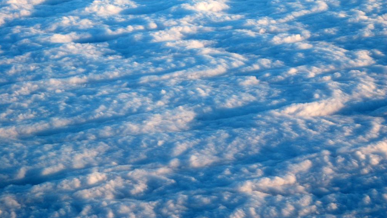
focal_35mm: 114
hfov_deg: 18.8
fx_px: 1170
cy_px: 93
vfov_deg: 10.6
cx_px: 192
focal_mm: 72
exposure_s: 1/250
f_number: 10
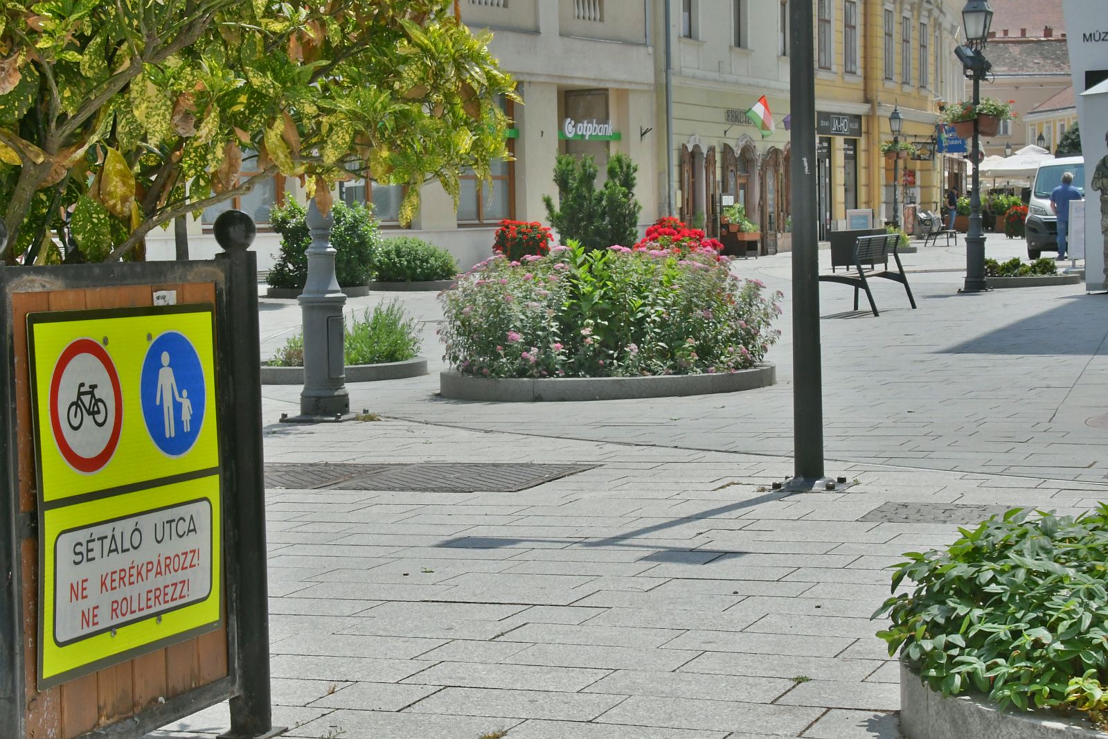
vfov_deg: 18.9
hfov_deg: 28.1
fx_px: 2216
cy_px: 370
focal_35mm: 72
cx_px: 554
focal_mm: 48
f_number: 20
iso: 5000
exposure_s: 1/1600
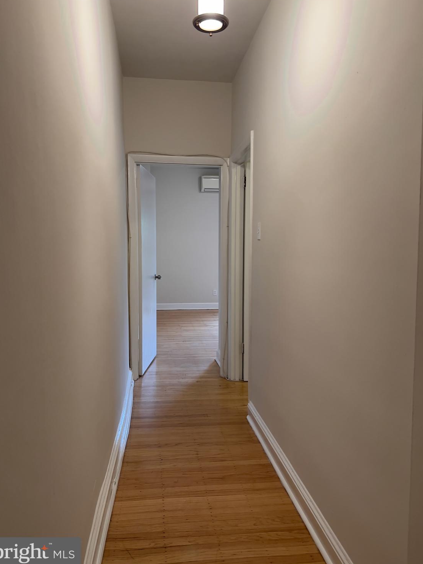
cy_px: 276
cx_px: 205
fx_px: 440
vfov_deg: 65.3
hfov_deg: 51.3
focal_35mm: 27
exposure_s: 1/60
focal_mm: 5.7
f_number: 1.5
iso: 100
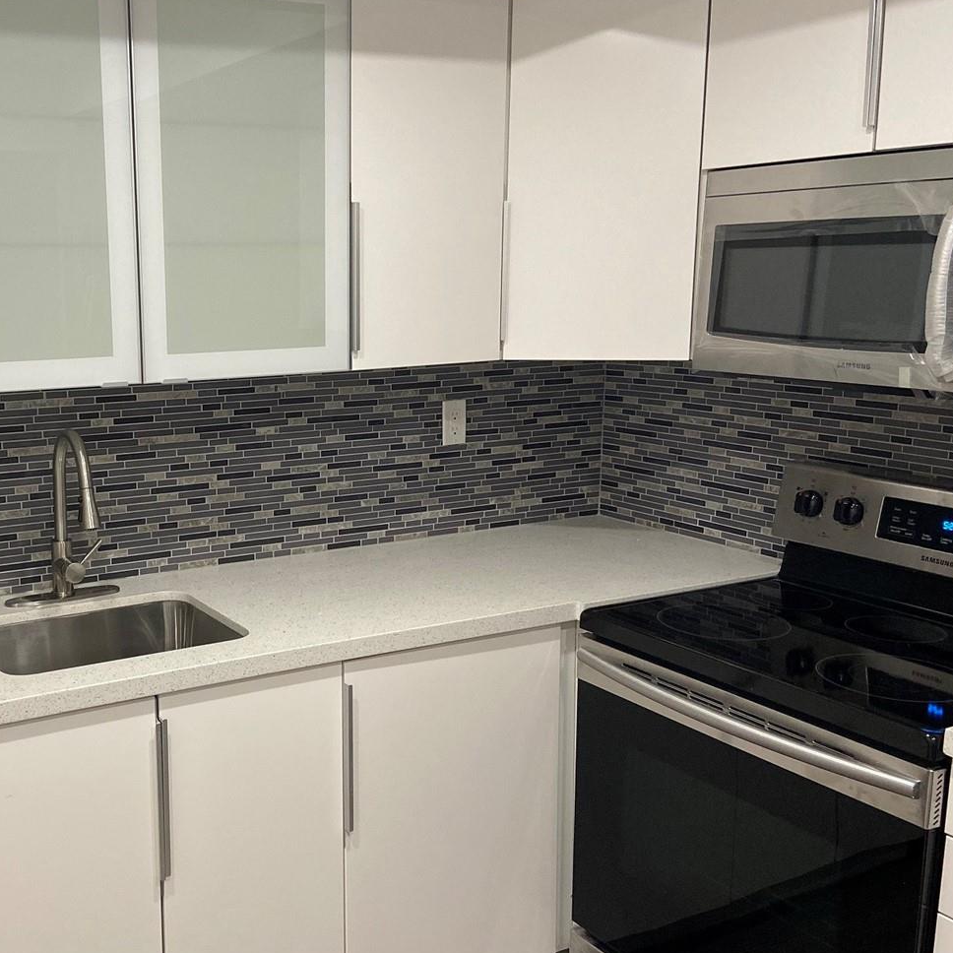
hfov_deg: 42.6
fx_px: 1184
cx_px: 243
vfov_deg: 43.9
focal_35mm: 38
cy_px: 486
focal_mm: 4.25
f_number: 1.8
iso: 200
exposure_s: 1/60
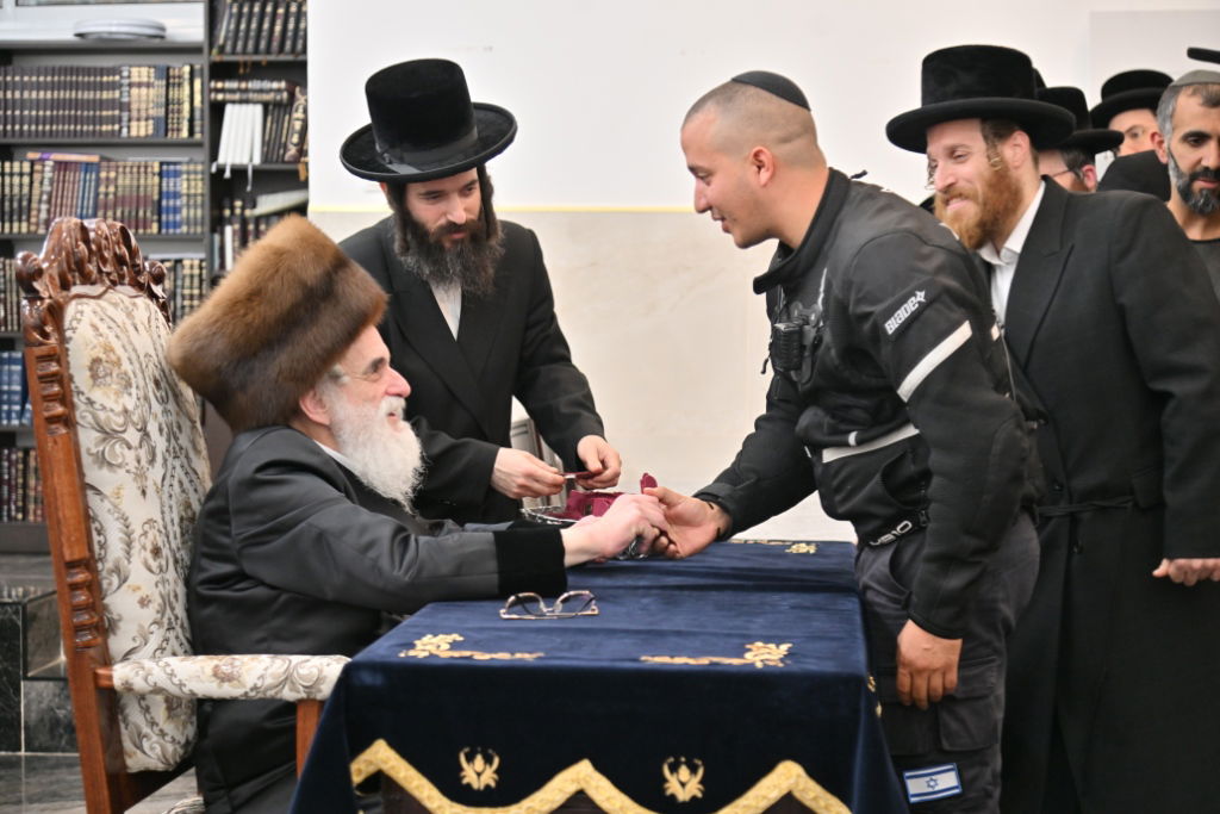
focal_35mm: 66
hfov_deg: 30.5
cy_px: 407
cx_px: 610
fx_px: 2237
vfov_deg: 20.6
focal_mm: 66
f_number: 4
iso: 640
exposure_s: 1/160
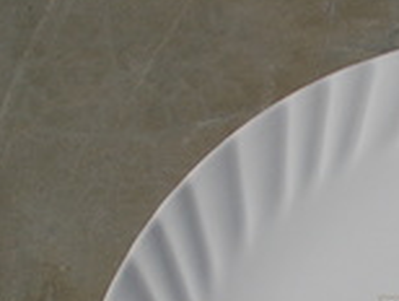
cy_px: 468
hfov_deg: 10.3
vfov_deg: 7.8
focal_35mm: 188
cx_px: 539
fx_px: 2170
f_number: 12.3
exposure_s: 1/320
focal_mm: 10.3
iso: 80
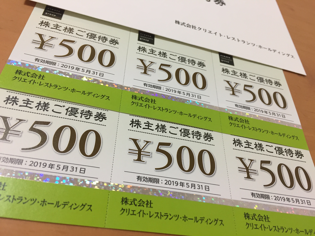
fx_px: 264
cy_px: 118
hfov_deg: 61.7
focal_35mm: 29
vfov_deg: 48.2
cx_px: 158
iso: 100
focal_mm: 4.15
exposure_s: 1/30
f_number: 2.2
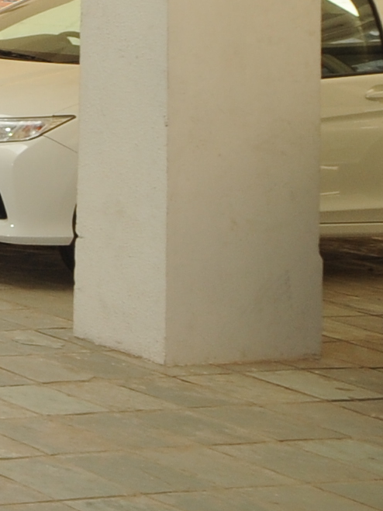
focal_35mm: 87
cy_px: -85
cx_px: -1012
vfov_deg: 21.1
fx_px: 1283
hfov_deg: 9.1
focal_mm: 14
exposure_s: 1/80
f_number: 8
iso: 640
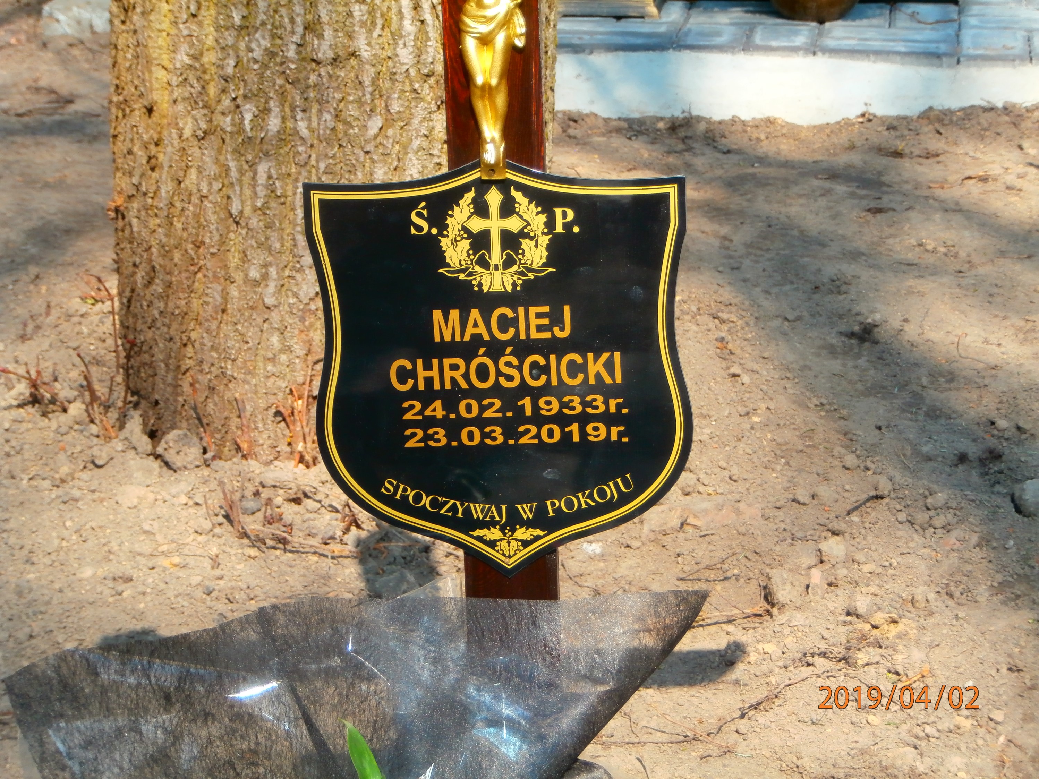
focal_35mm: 110
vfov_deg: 13.5
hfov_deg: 17.9
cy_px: 390
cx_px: 520
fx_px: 3302
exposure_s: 1/200
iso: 100
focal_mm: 19.54
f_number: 5.4
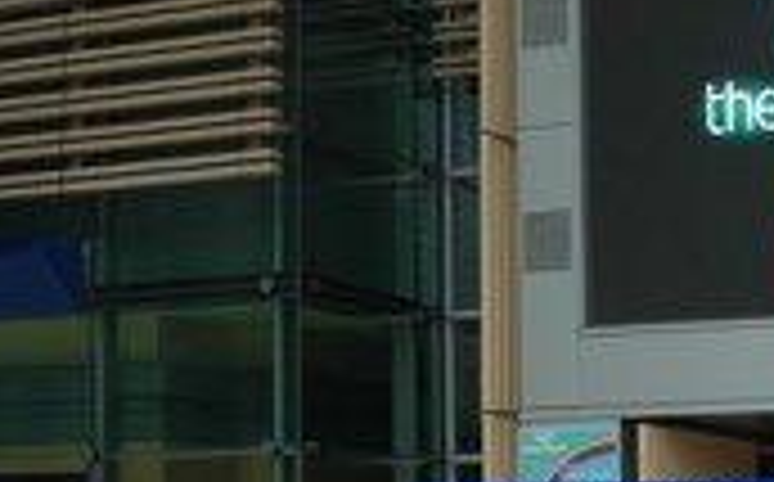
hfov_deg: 21.5
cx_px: 590
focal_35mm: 96
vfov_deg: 13.6
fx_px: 2022
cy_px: 322
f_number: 6.3
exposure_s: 1/160
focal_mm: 18
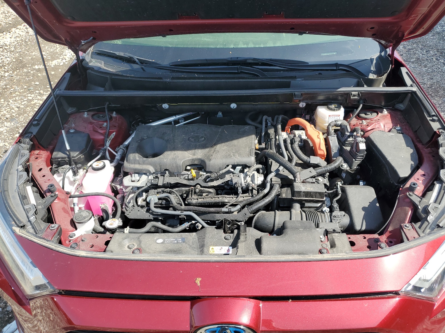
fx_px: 334
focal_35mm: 26
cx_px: 222
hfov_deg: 67.3
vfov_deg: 53.1
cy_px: 166
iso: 50
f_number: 1.5
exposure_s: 1/1111
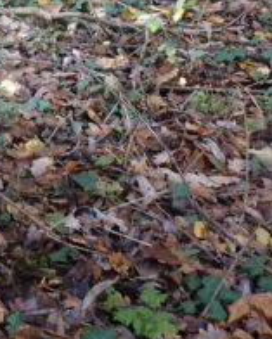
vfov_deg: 24.2
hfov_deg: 15.9
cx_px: -262
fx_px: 774
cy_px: 54
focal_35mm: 77
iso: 200
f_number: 2
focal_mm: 4.5
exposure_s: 1/40
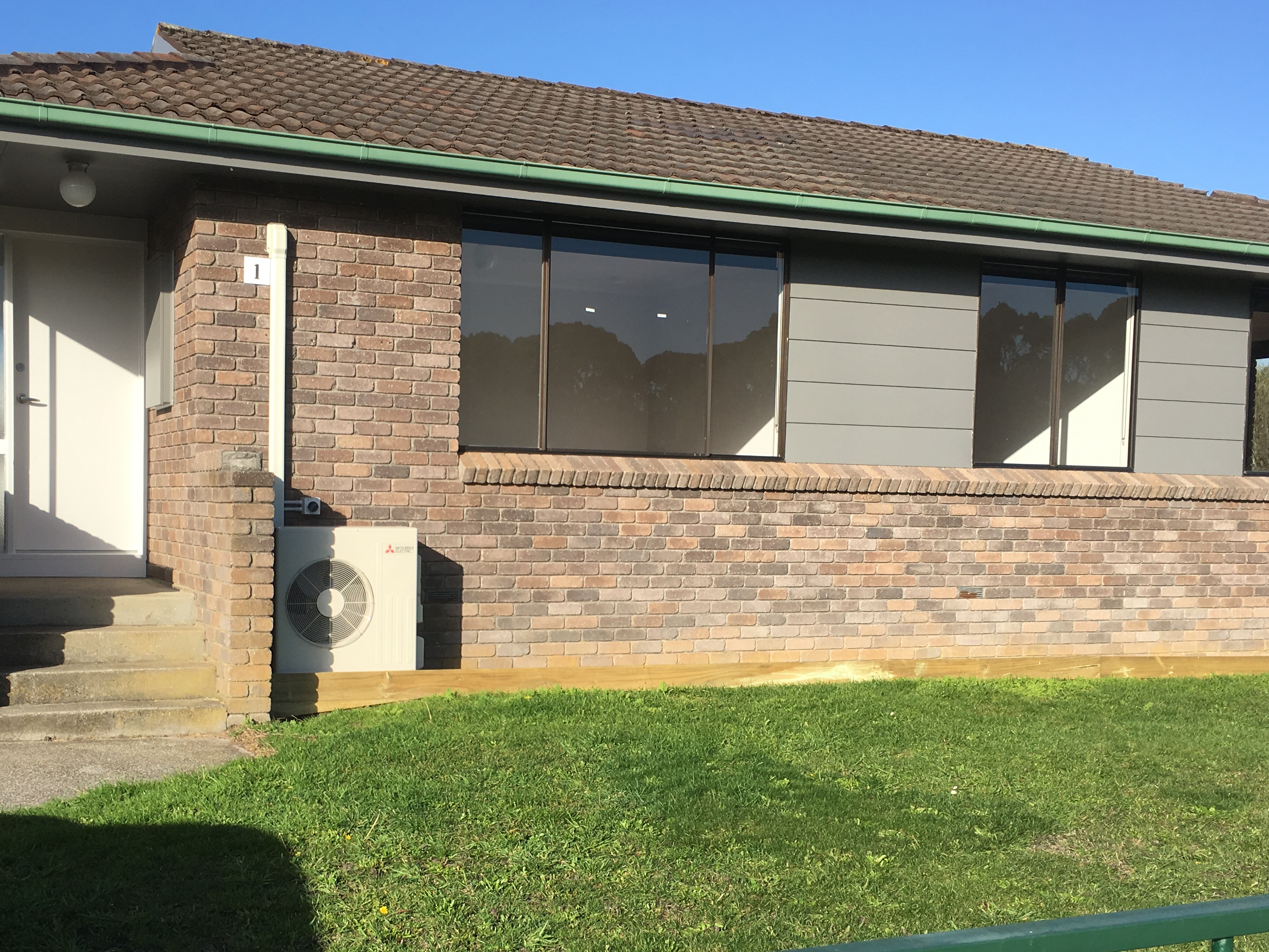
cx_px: 538
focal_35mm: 41
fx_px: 1503
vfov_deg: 34.9
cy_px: 601
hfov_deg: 45.6
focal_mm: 4.15
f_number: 2.2
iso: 25
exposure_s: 1/1083
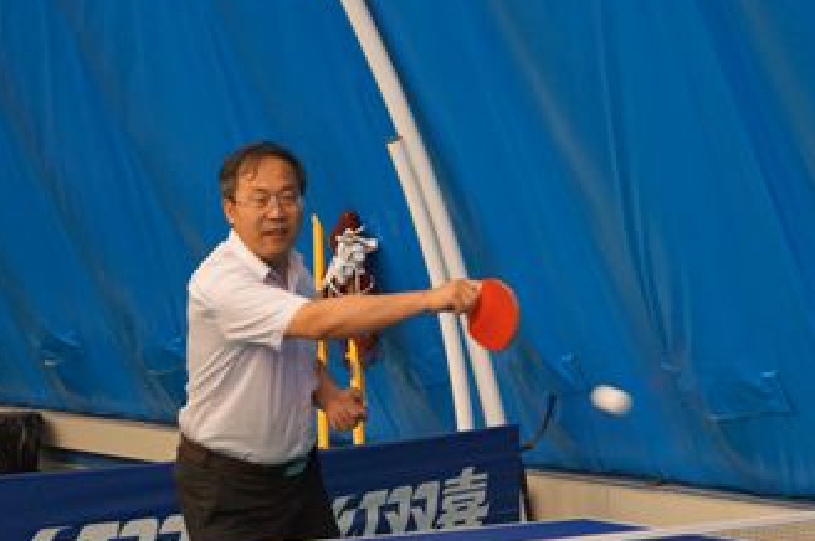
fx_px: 2844
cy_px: 386
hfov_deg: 16.3
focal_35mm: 126
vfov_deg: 10.9
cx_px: 487
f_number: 5.6
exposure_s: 1/125
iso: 1600
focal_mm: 55
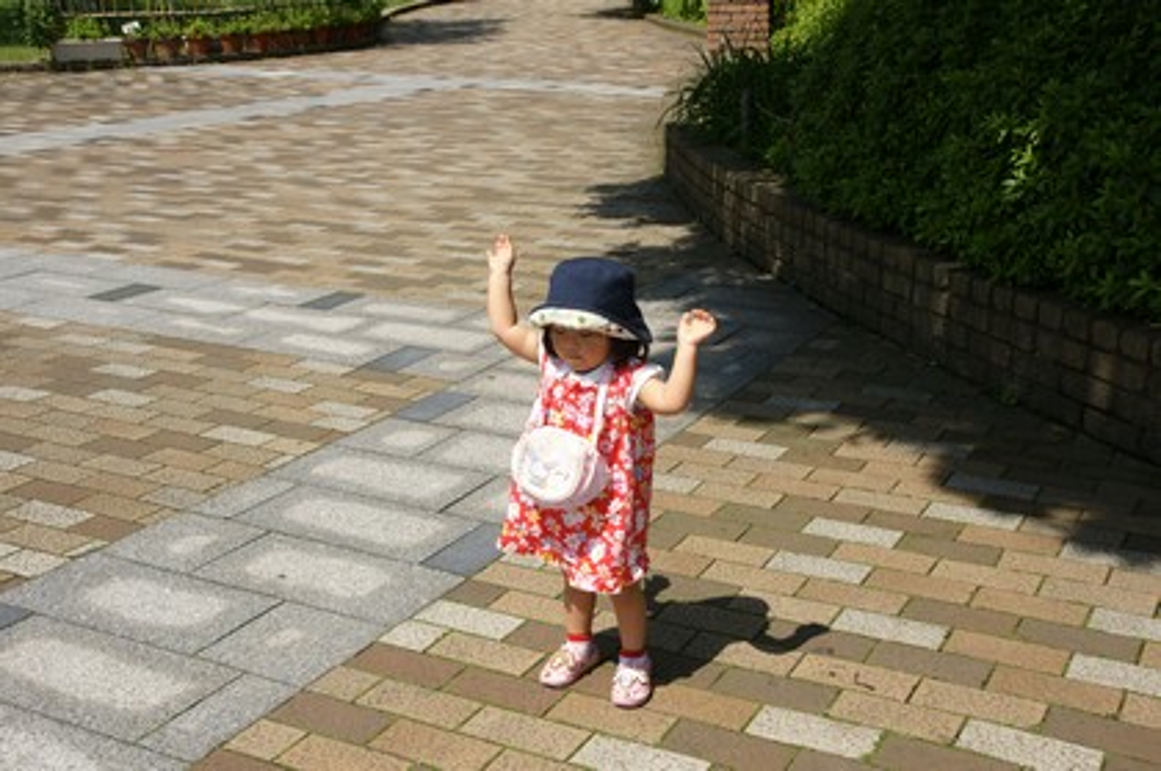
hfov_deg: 49.6
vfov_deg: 34.1
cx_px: 580
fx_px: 1256
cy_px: 386
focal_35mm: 39
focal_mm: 26
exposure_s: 1/400
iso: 200
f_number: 8
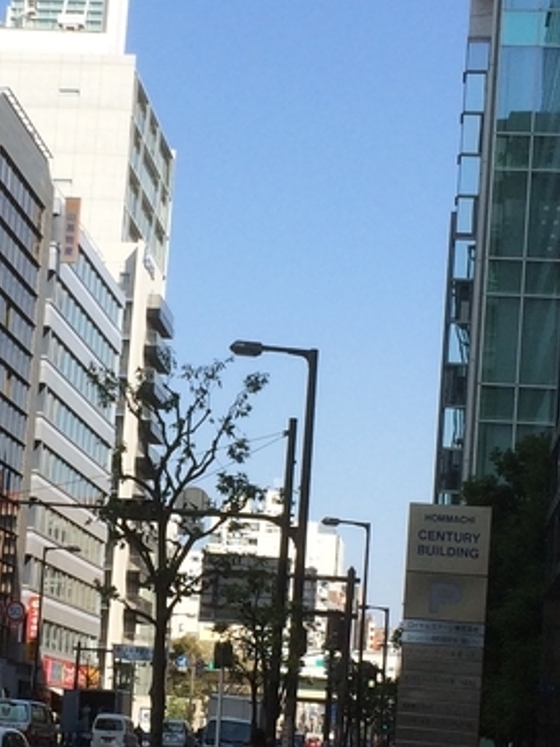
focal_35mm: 96
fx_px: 2072
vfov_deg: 20.4
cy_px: 504
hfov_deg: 15.3
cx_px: 95
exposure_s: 1/1953
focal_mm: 4.15
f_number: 2.2
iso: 32
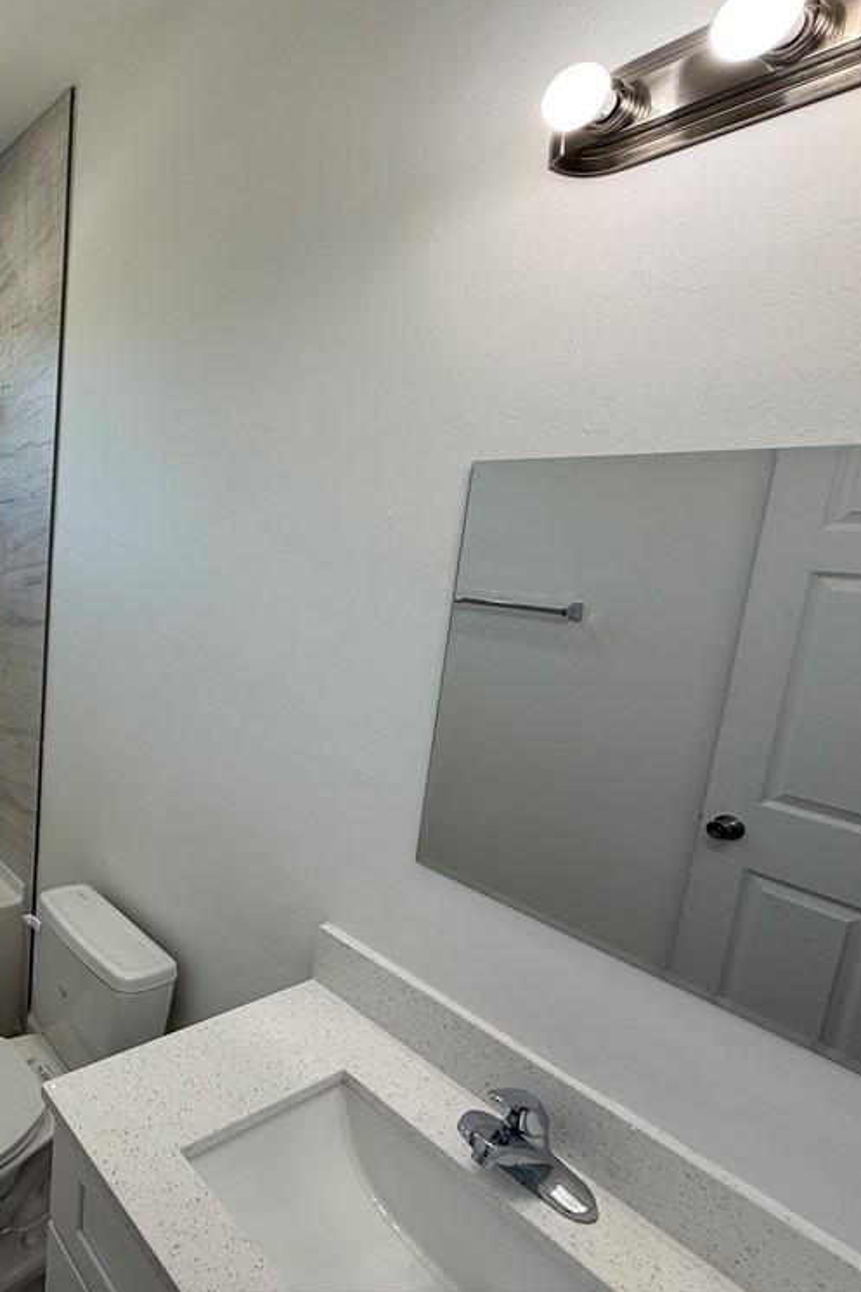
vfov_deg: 84.0
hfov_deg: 52.1
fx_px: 718
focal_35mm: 20
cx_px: 42
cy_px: 630
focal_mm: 2.22
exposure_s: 1/128
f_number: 2.2
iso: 64
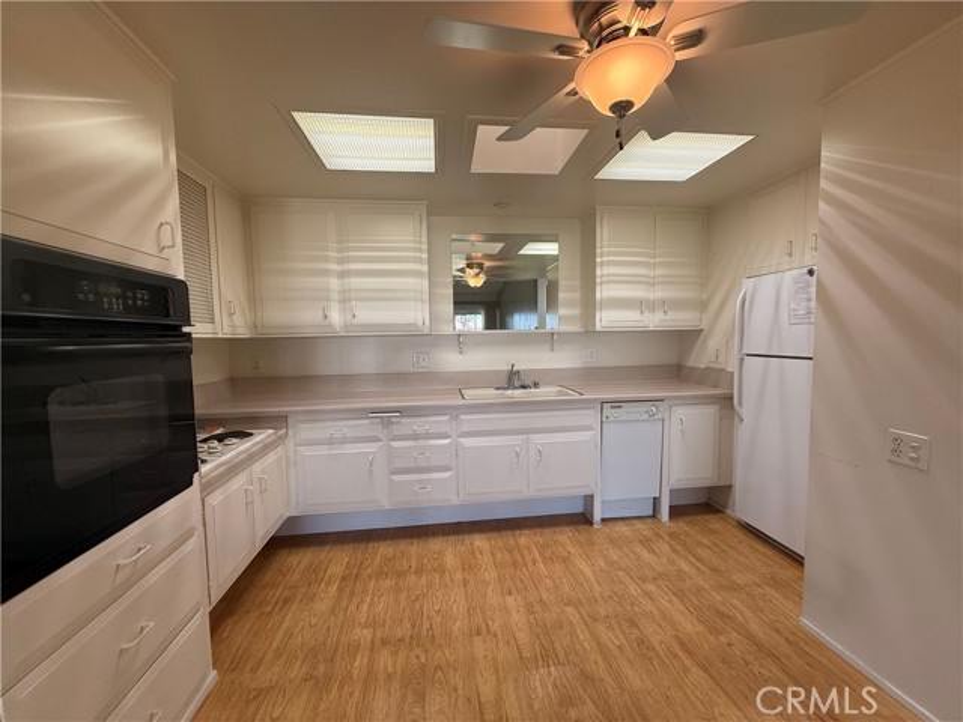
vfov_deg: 85.7
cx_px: 482
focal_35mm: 14
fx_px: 389
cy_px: 361
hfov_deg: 102.1
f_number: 2.2
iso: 125
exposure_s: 1/120
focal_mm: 2.22
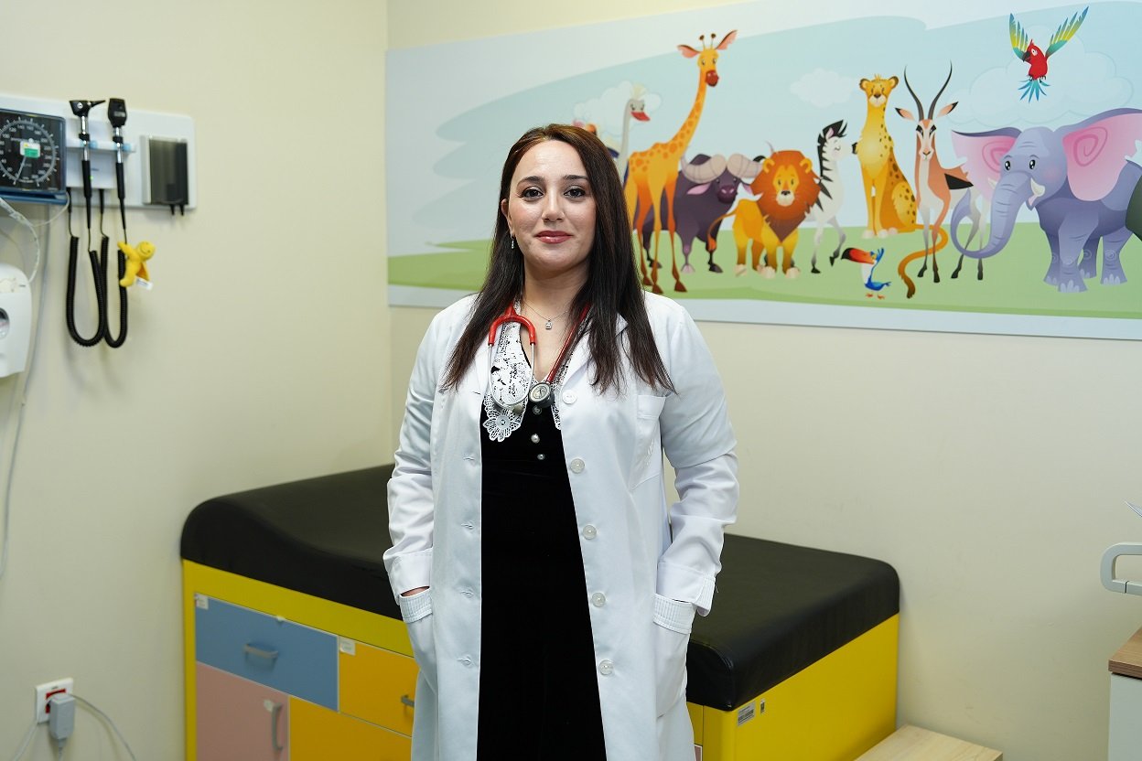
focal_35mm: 37
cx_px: 571
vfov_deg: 35.9
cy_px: 380
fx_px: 1174
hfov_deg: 51.9
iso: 320
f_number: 2.8
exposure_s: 1/50
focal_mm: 37
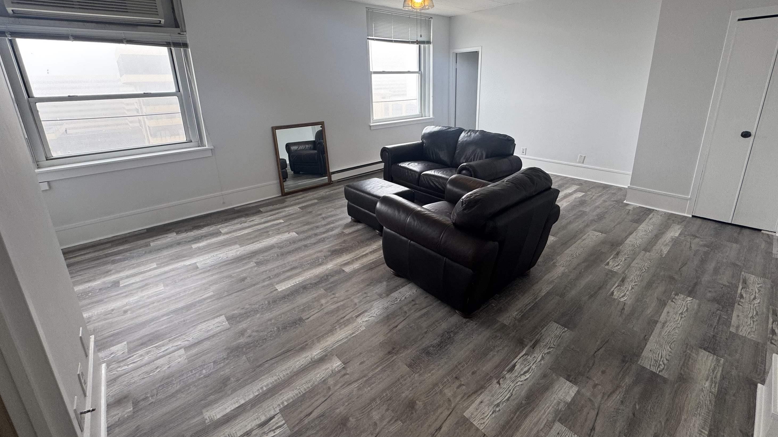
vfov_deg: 66.4
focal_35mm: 16
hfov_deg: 99.4
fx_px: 330
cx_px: 391
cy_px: 172
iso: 100
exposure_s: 1/99
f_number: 2.2
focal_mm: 2.22
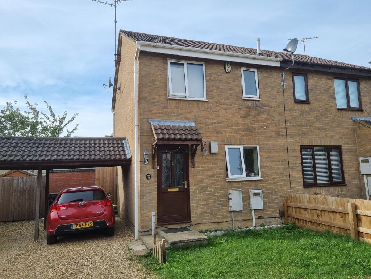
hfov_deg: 67.3
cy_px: 140
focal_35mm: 26
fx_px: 279
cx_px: 186
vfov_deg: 53.1
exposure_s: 1/1896
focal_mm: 5.4
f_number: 1.8
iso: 50
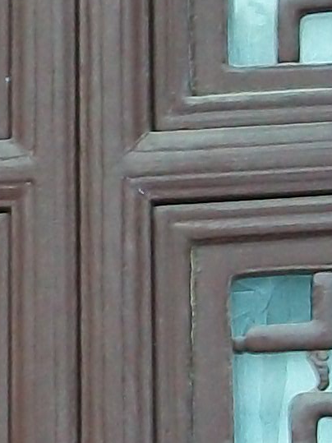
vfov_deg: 9.0
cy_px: -4
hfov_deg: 6.7
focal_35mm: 219
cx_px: -48
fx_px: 2802
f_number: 2.8
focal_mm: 5.7
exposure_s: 1/60
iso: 120
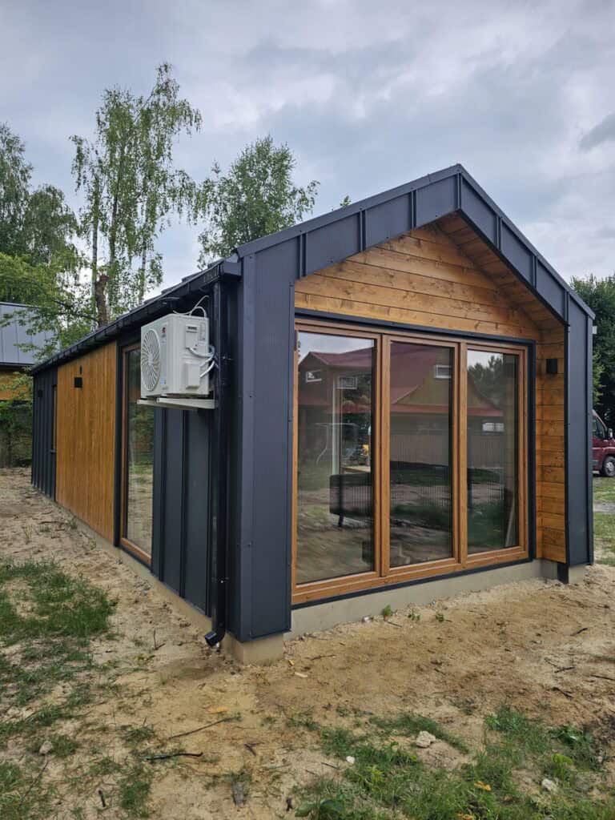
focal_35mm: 23
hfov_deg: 58.9
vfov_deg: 73.9
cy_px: 410
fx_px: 545
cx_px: 308
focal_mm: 6.3
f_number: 1.7
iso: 10
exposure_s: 1/103
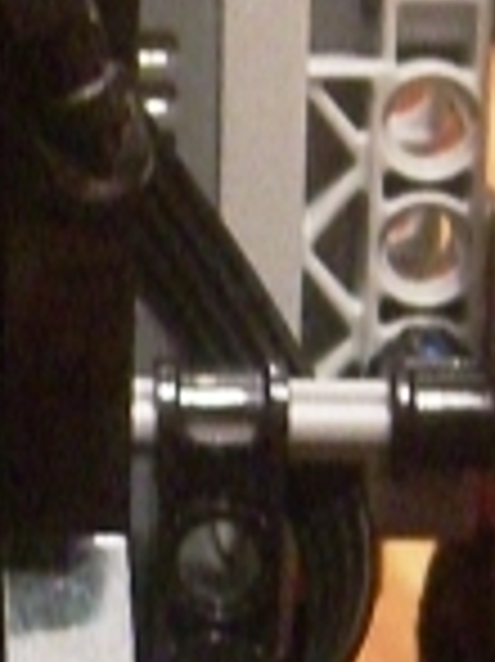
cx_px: -225
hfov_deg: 7.1
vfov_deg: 9.6
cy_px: 450
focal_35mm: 207
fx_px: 3952
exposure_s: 1/15
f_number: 2.8
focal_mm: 7.9
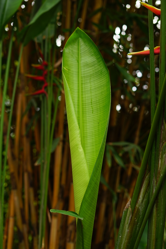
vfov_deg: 39.6
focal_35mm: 50
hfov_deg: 27.0
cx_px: 83
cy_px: 124
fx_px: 346
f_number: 2.5
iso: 100
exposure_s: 1/100
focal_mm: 50
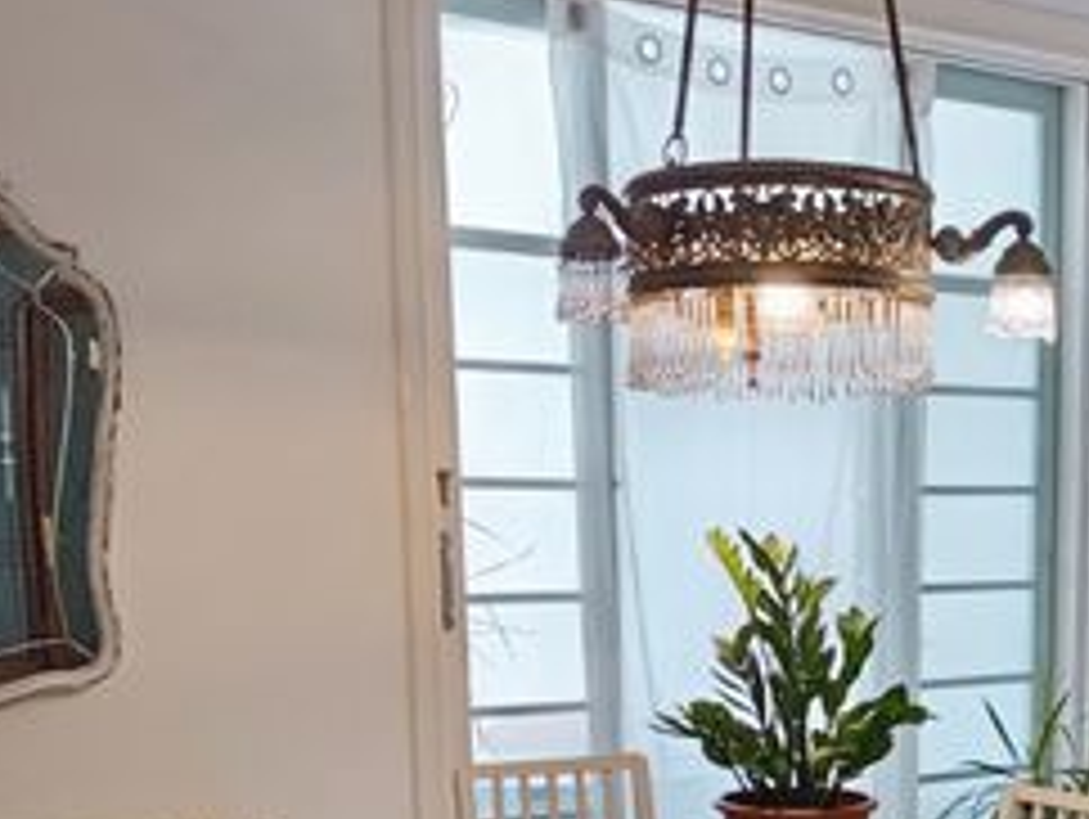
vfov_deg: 24.6
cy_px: 814
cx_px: 882
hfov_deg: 32.7
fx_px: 1795
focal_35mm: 57
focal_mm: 6.11
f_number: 1.65
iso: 407
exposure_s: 1/100
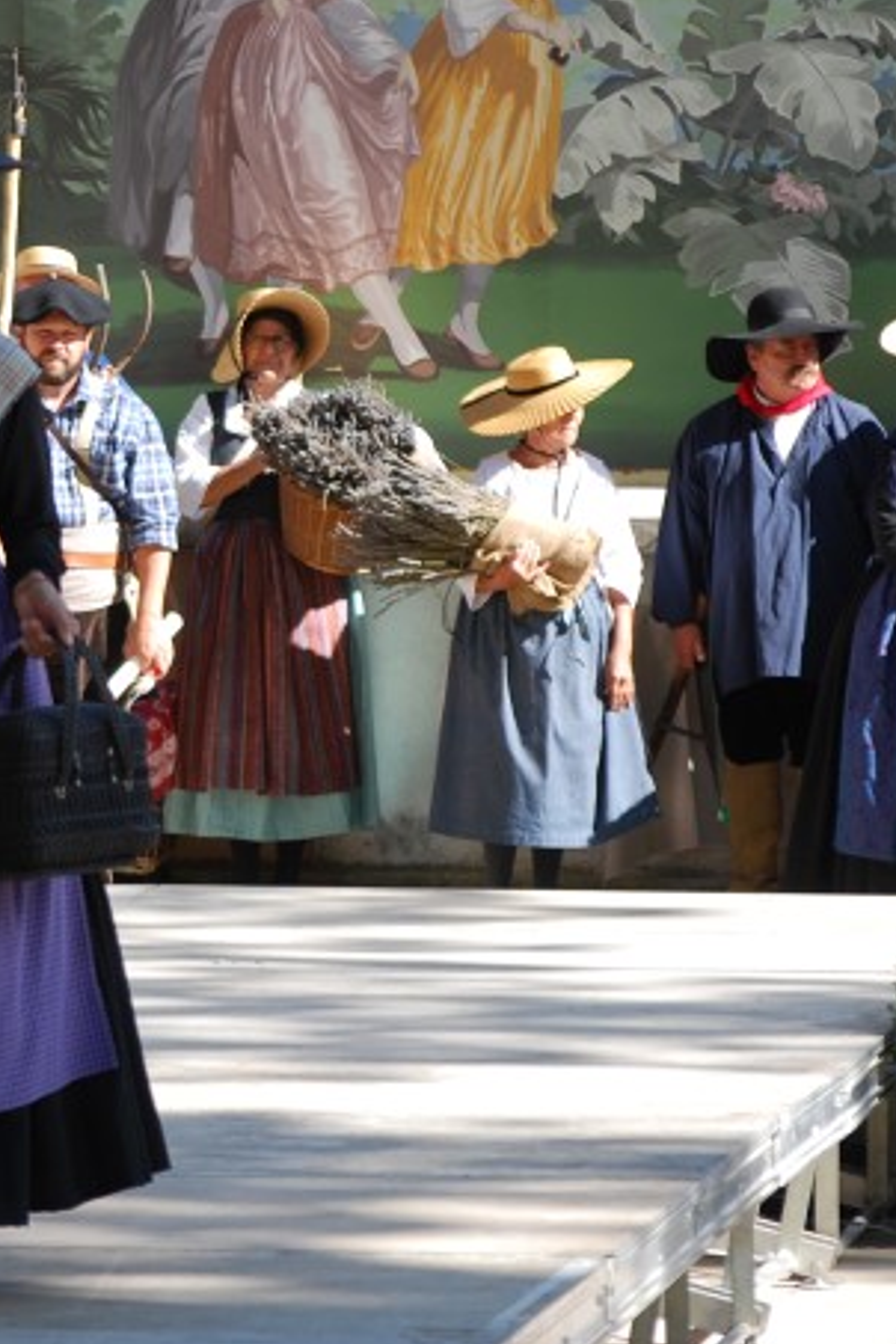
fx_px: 8922
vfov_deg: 8.6
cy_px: 693
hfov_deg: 5.7
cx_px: 65
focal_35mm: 239
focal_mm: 90
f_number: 5
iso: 200
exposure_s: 1/400
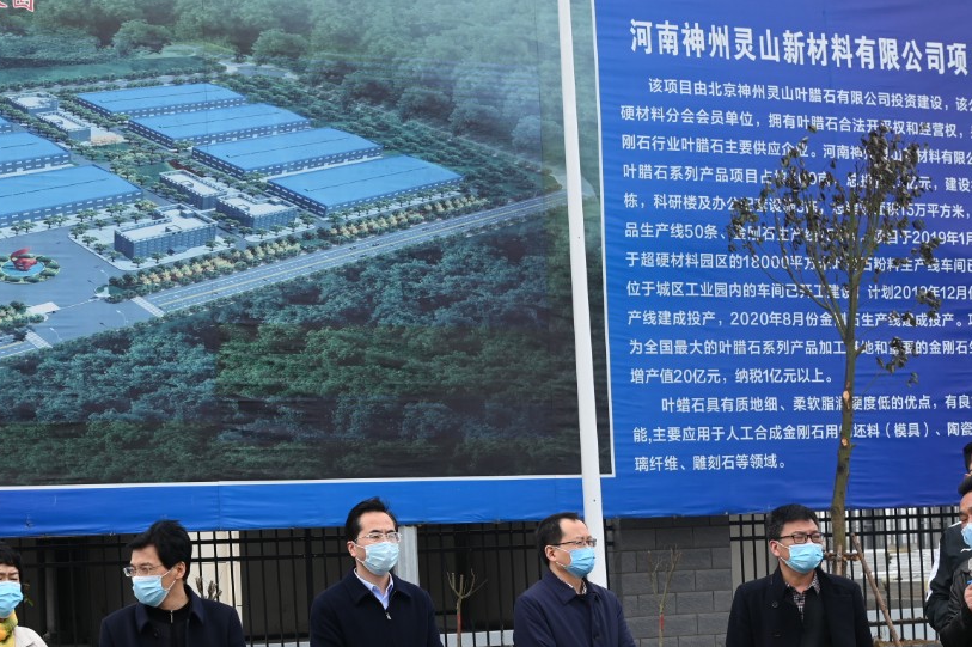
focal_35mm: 63
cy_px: 500
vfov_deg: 21.3
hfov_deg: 31.7
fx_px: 1700
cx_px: 326
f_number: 5.6
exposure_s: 1/250
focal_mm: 32
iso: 110
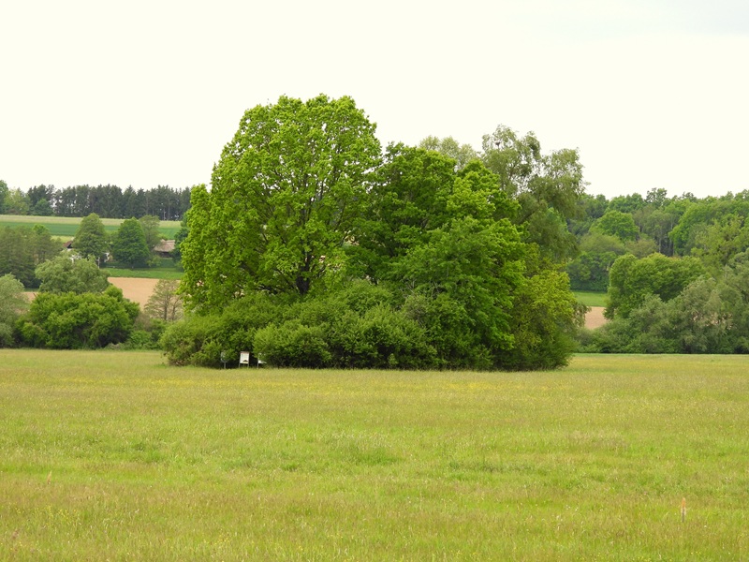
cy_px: 281
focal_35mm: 105
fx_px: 2272
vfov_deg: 14.1
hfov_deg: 18.7
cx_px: 374
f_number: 4
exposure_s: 1/400
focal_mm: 18.7
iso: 100
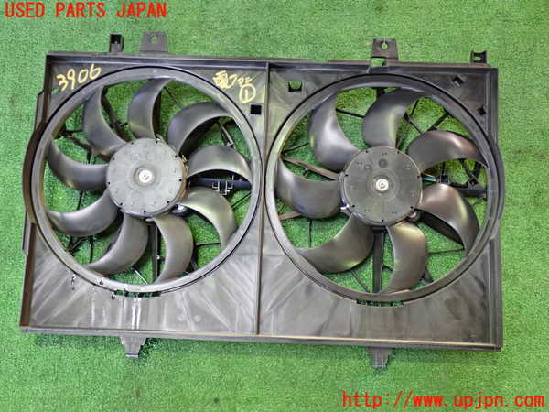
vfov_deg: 35.1
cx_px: 274
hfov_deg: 45.8
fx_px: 650
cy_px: 206
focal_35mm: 41
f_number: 2.8
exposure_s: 1/30
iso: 800
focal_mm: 7.31
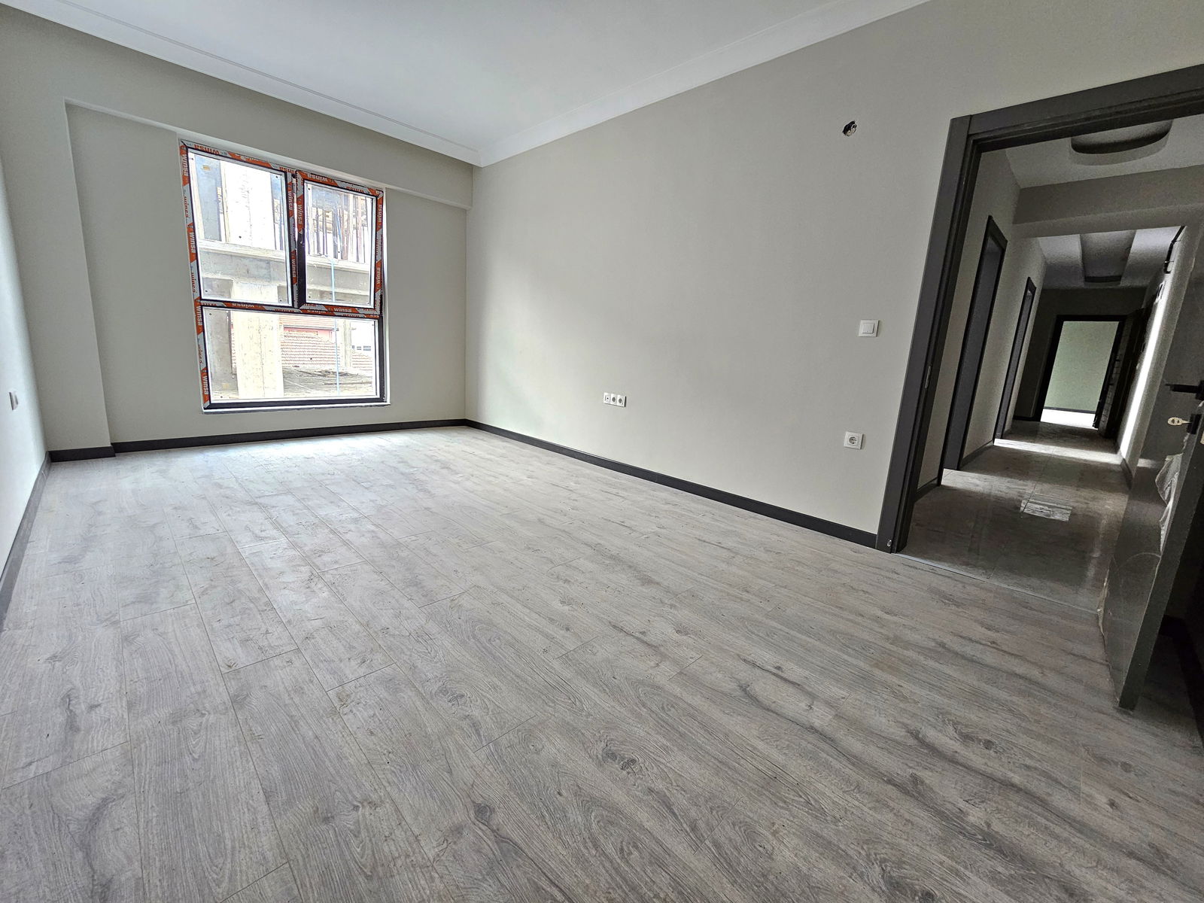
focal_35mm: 13
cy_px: 452
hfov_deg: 106.2
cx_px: 602
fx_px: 452
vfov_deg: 89.9
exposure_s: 1/50.3
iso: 200
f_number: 2.2
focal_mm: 2.2
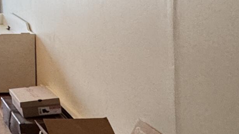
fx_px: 469
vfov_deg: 15.3
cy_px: -56
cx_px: -155
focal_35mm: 74
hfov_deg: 21.7
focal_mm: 2.22
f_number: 2.2
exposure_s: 1/120
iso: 250
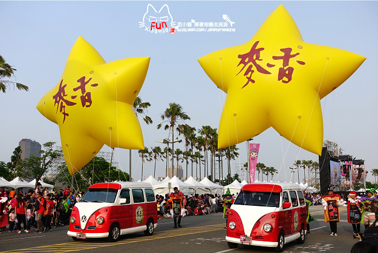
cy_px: 128
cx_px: 187
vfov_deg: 30.6
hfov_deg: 44.5
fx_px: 462
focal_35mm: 44
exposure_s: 1/800
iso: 125
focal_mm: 15.74
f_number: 4
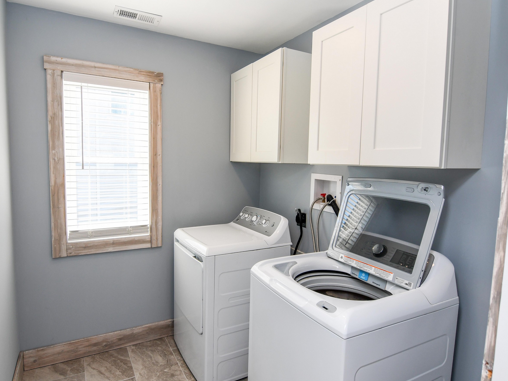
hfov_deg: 81.7
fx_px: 294
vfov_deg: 66.0
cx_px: 251
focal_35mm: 20
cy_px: 188
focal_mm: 12
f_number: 8
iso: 400
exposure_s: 1/160
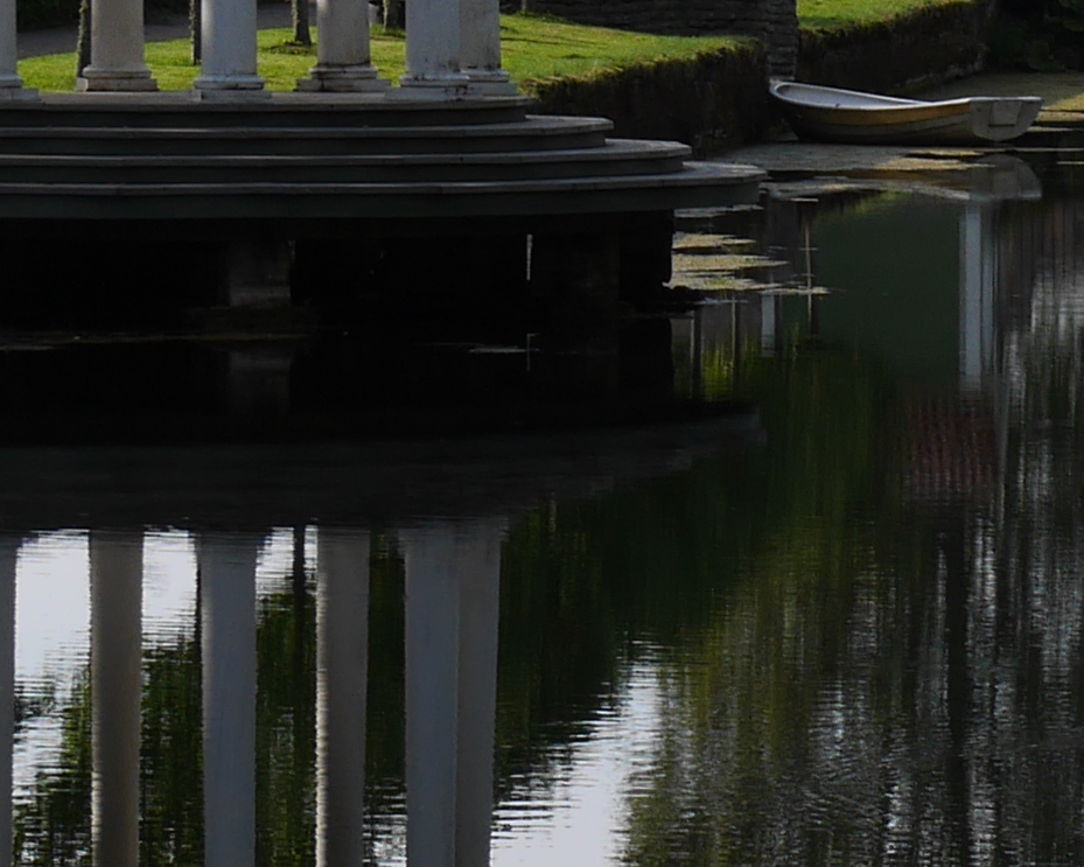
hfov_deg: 6.1
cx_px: 1953
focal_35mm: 309
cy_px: -13
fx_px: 9912
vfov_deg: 5.0
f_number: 9
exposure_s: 1/320
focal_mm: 32
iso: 200
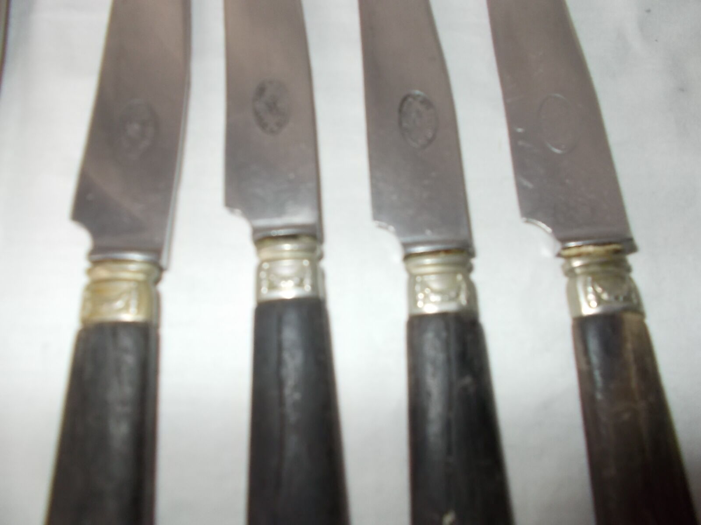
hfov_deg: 67.3
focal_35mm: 26
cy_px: 262
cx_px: 350
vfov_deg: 53.1
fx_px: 527
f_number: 3.2
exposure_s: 1/25
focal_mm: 4.6
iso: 200
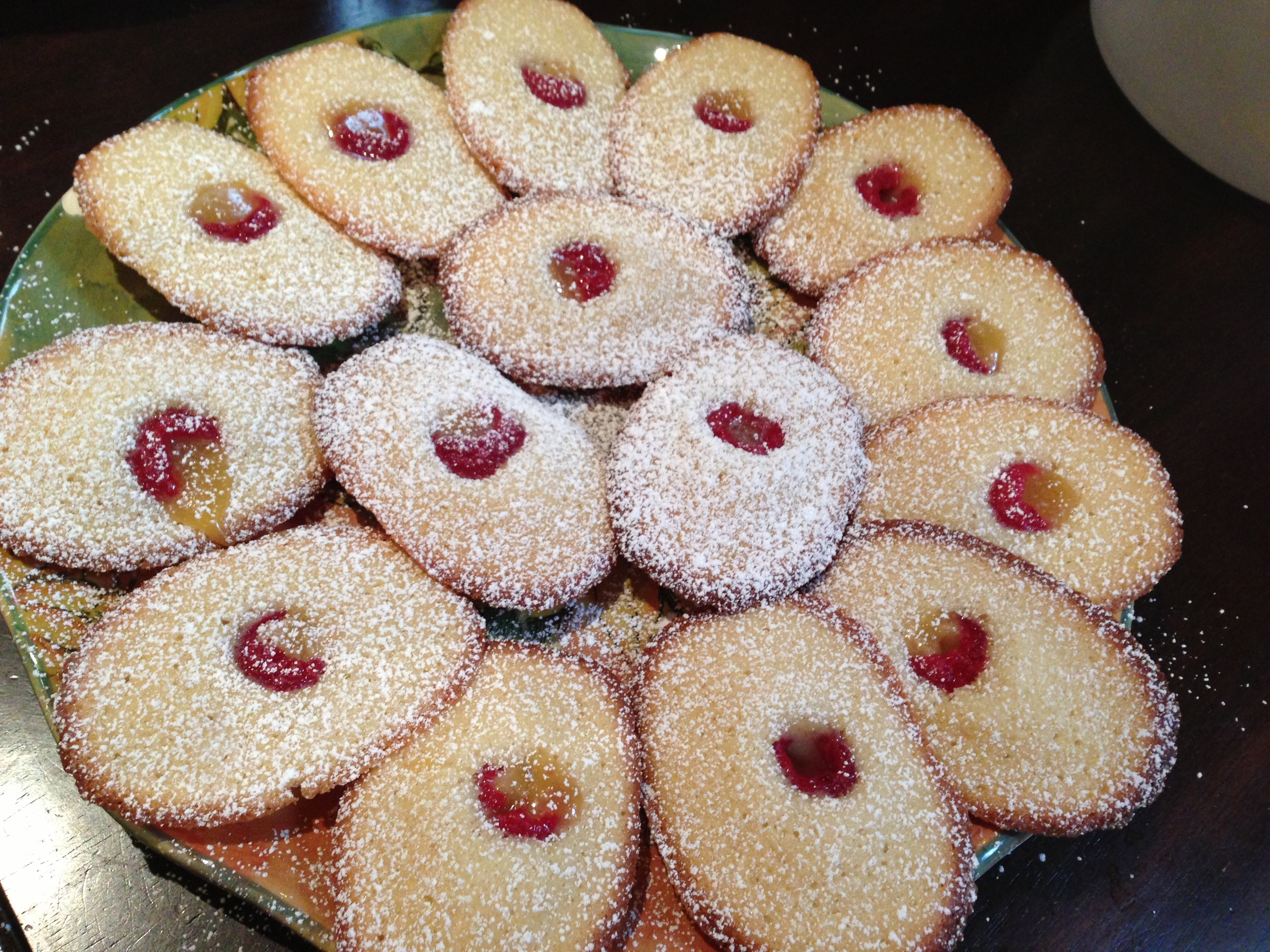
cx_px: 635
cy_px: 476
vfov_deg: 42.9
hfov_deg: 55.4
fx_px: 1211
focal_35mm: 33
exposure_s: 1/20
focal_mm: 4.13
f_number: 2.4
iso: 200
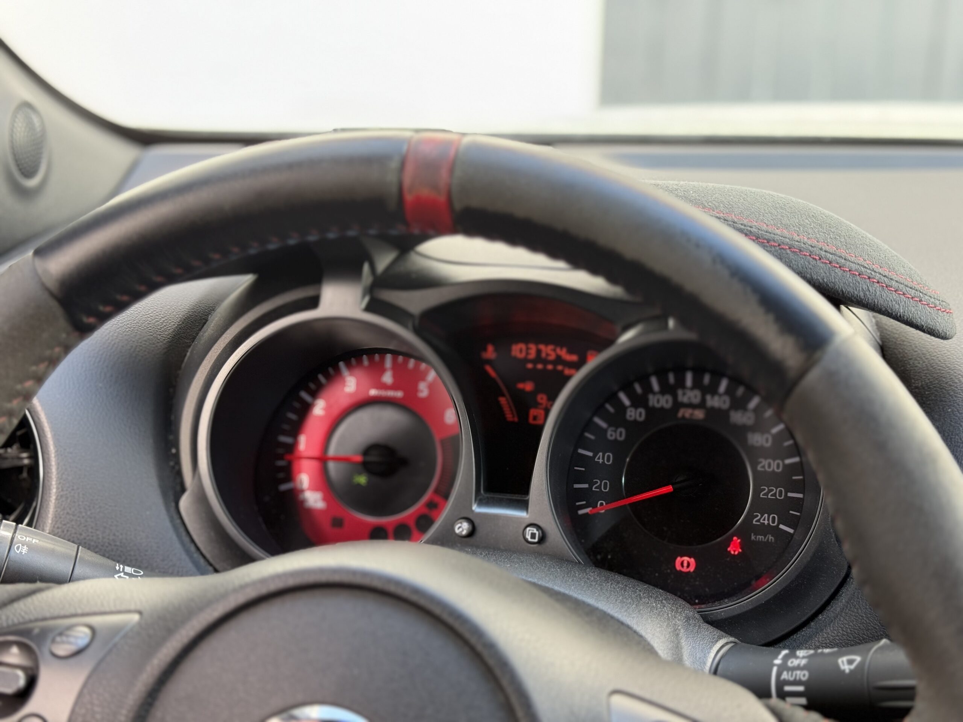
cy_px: 361
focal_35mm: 48
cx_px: 482
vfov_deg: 30.3
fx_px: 1335
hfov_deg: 39.7
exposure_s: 1/60
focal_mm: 6.76
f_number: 1.78
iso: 125
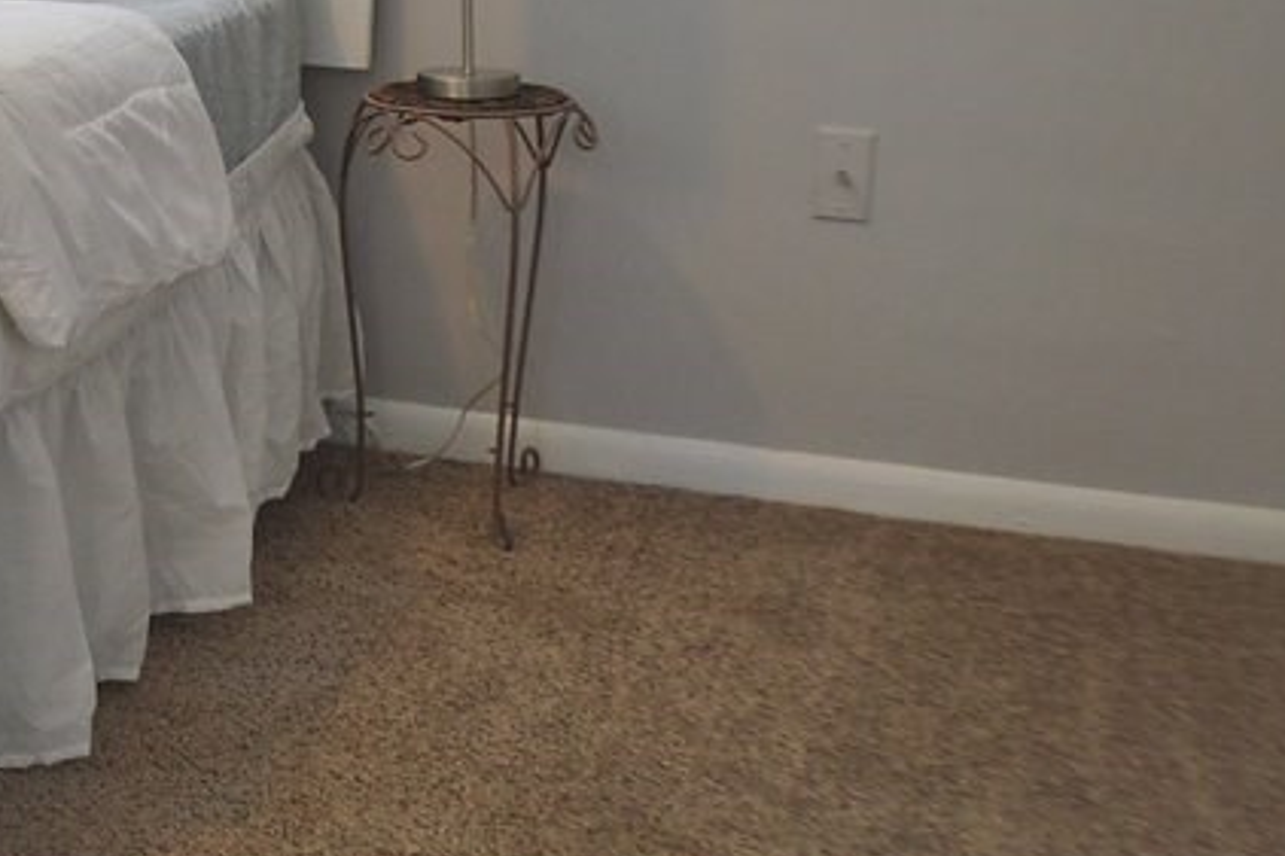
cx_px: -216
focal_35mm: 80
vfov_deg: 16.9
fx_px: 2854
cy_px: 136
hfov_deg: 23.4
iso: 400
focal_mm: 22
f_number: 4
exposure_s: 1/60
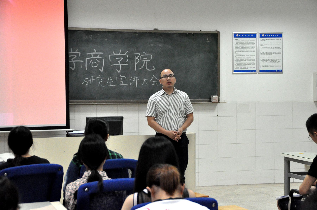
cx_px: 158
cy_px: 105
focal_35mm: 78
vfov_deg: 17.5
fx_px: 686
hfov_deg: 26.0
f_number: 5
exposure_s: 1/160
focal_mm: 52
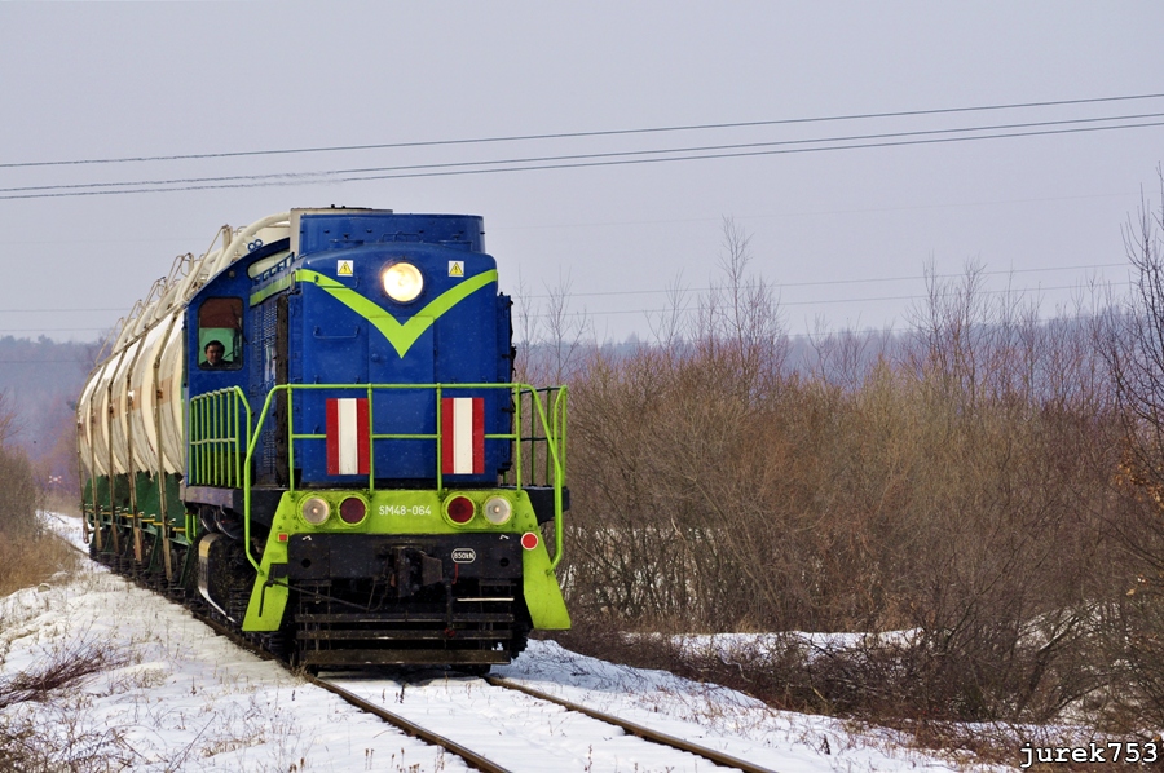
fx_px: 6540
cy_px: 386
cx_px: 582
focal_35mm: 202
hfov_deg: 10.2
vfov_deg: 6.8
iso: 200
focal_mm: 135
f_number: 9
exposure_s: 1/320
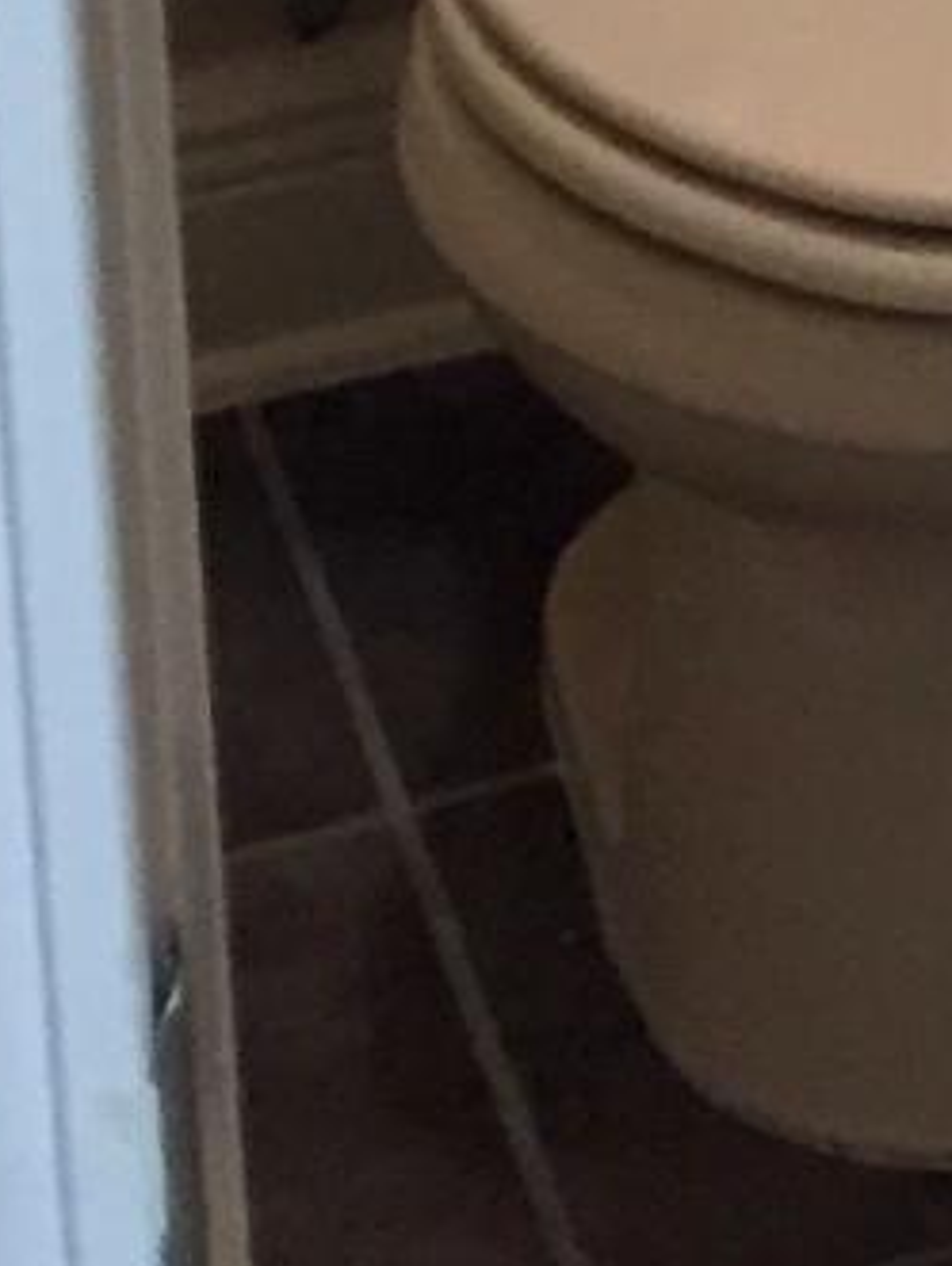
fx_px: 6405
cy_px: -1641
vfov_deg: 10.0
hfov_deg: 7.6
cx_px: 2630
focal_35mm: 175
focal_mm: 4.15
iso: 125
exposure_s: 1/30
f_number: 2.2
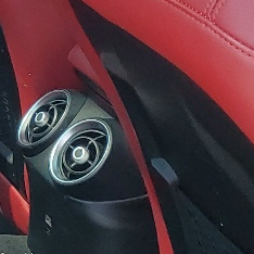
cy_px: -56
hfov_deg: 10.4
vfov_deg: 10.9
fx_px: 1303
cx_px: -208
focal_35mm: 157
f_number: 1.5
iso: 50
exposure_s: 1/833
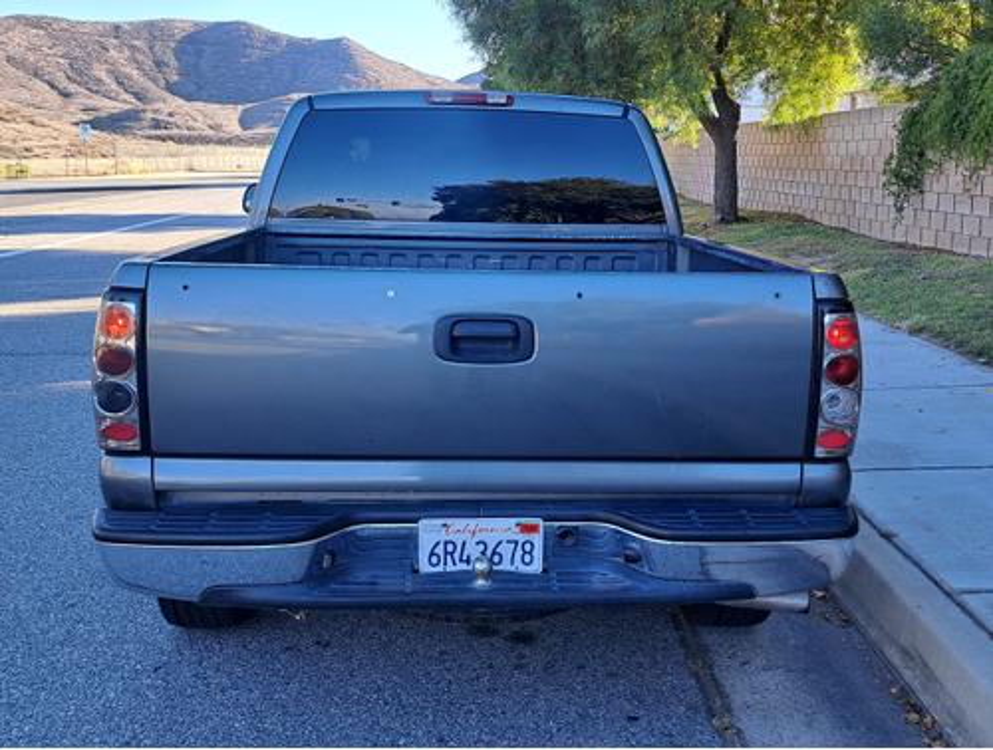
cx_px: 496
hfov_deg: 71.4
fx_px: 690
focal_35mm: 24
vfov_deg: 57.1
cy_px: 375
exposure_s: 1/147
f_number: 1.8
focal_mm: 5.23
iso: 50
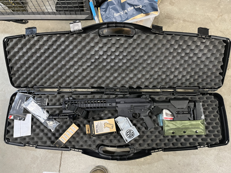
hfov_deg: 67.3
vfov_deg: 53.1
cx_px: 116
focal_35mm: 26
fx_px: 174
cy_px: 86
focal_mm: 5.1
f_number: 1.6
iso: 640
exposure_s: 1/40
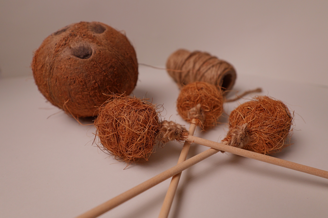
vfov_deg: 59.5
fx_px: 191
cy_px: 109
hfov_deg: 81.2
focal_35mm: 21
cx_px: 164
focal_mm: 14
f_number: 3.2
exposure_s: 1/1300
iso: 640
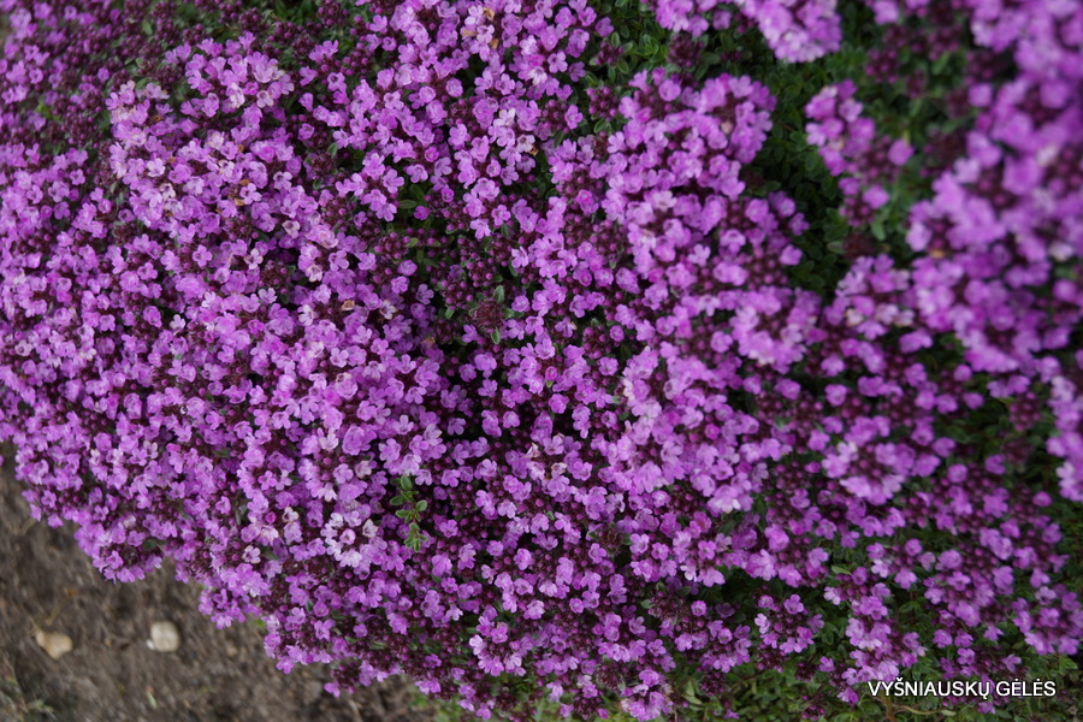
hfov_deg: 37.9
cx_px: 542
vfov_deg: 25.8
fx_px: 1579
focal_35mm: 52
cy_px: 361
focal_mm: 35
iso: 100
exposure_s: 1/160
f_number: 4.5
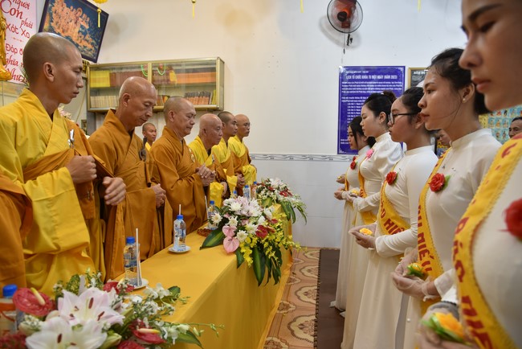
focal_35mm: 24
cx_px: 261
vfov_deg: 53.2
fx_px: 348
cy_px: 174
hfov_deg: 73.7
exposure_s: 1/80
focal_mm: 24
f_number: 4.5
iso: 400
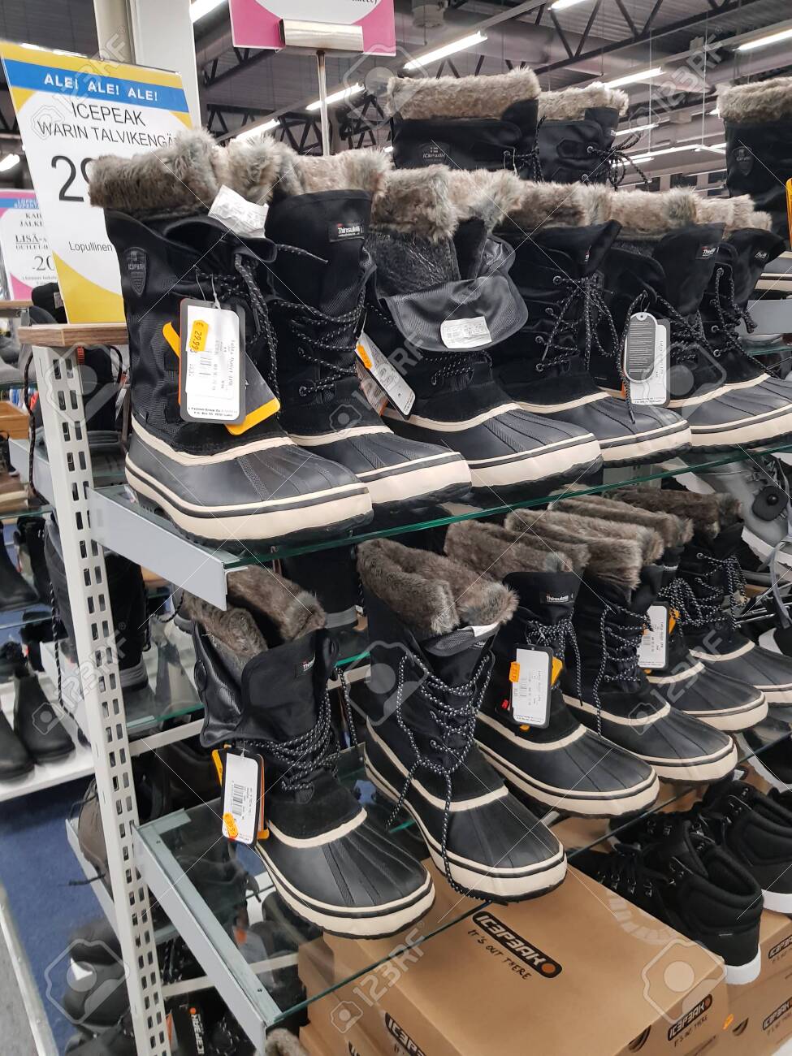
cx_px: 396
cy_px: 528
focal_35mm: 26
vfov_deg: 67.3
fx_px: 793
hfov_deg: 53.1
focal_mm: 4.2
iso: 160
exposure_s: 1/39
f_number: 1.7
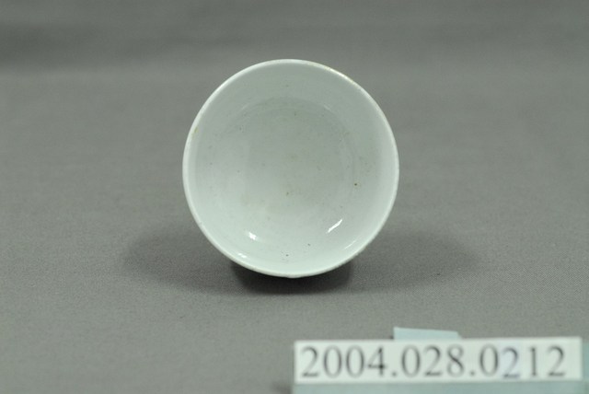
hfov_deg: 22.6
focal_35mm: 90
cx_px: 294
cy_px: 197
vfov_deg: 15.2
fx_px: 1474
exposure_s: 1/10
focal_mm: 60
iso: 1000
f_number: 8
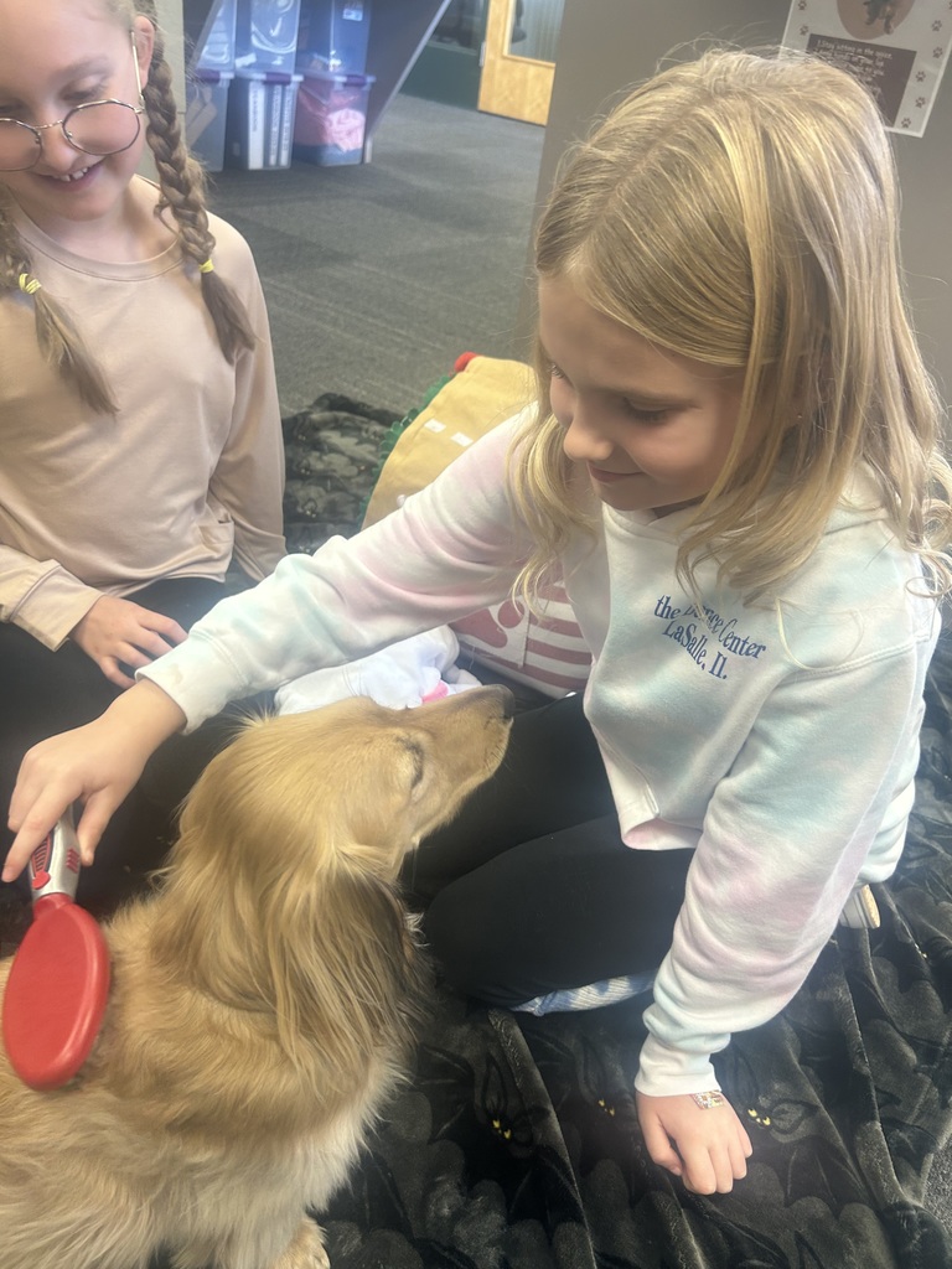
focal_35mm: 26
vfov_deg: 67.3
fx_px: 953
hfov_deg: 53.1
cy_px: 634
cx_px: 476
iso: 100
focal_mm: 5.7
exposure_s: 1/60
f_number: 1.5
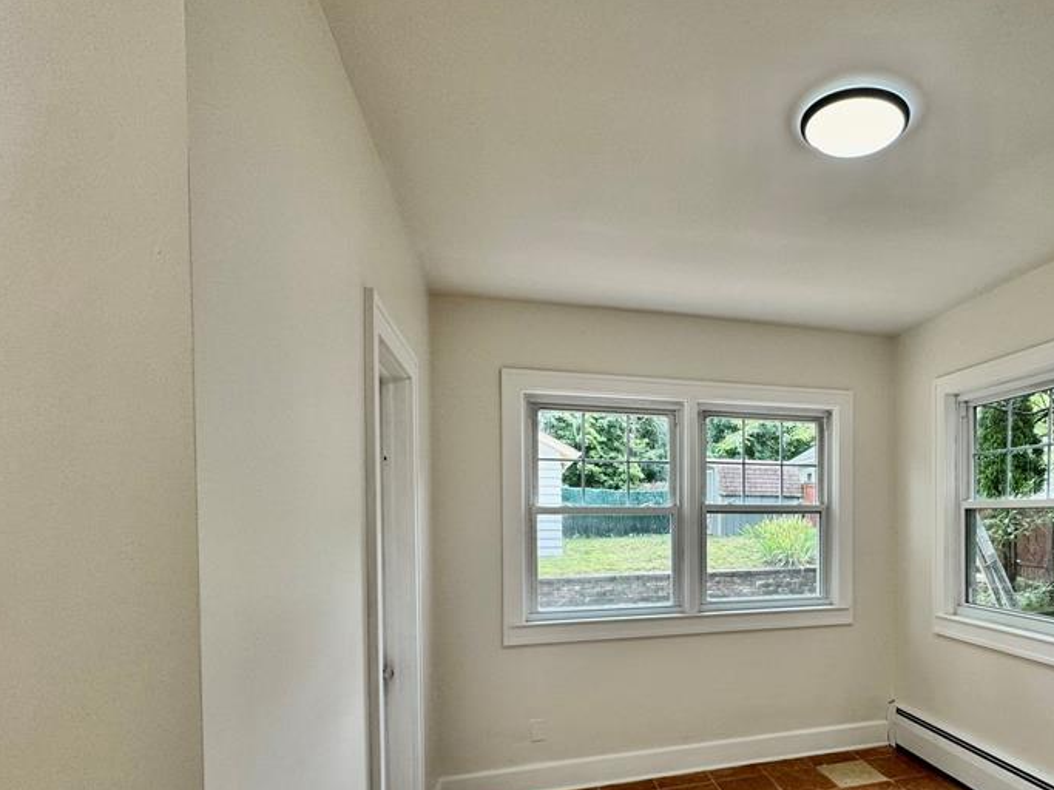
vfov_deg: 61.7
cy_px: 534
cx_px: 725
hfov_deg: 75.8
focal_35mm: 21
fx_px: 639
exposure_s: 1/120
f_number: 2.2
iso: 100
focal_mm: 2.22
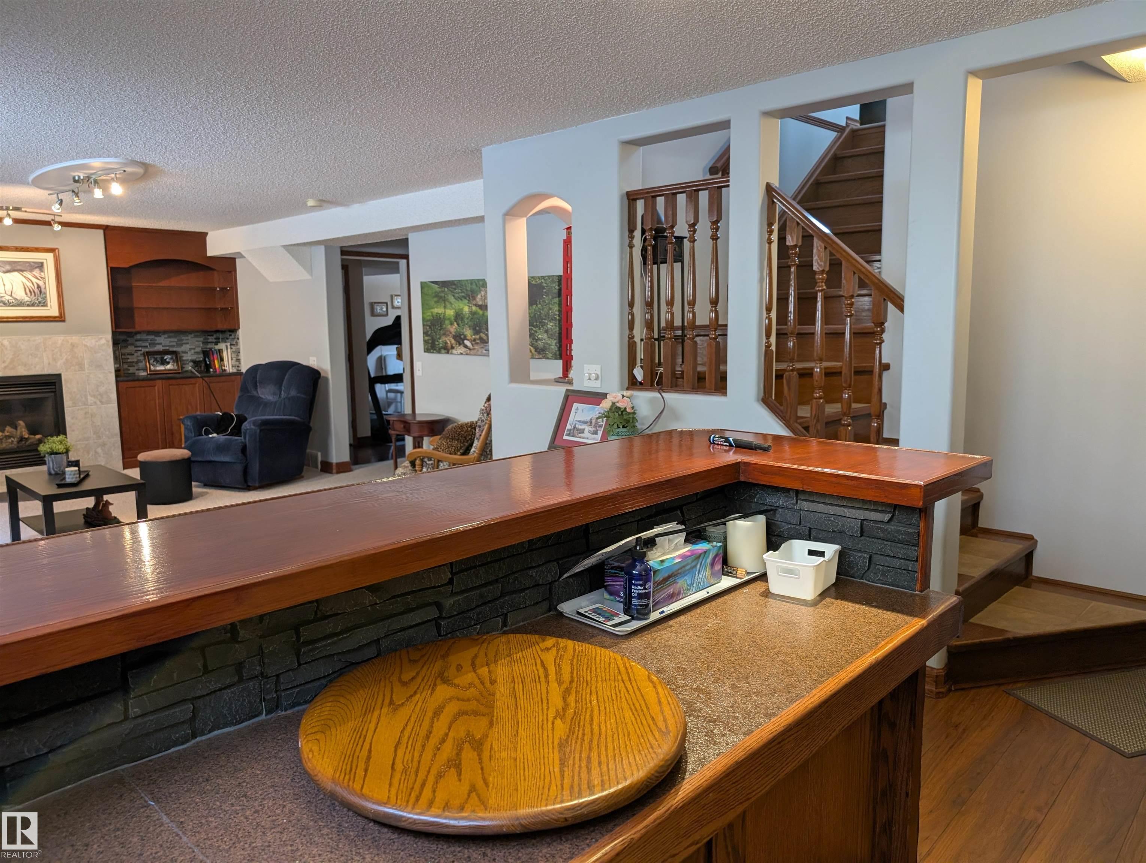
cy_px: 432
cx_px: 573
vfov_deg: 56.9
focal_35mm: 24
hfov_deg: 71.5
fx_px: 796
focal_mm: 6.9
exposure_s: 1/120
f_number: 1.68
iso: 366
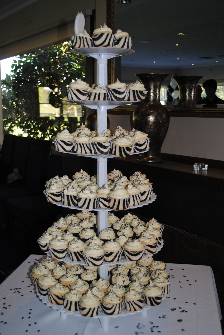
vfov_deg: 49.5
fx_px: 363
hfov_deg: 34.3
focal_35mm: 39
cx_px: 112
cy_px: 168
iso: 200
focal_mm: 26
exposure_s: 1/60
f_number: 4.2
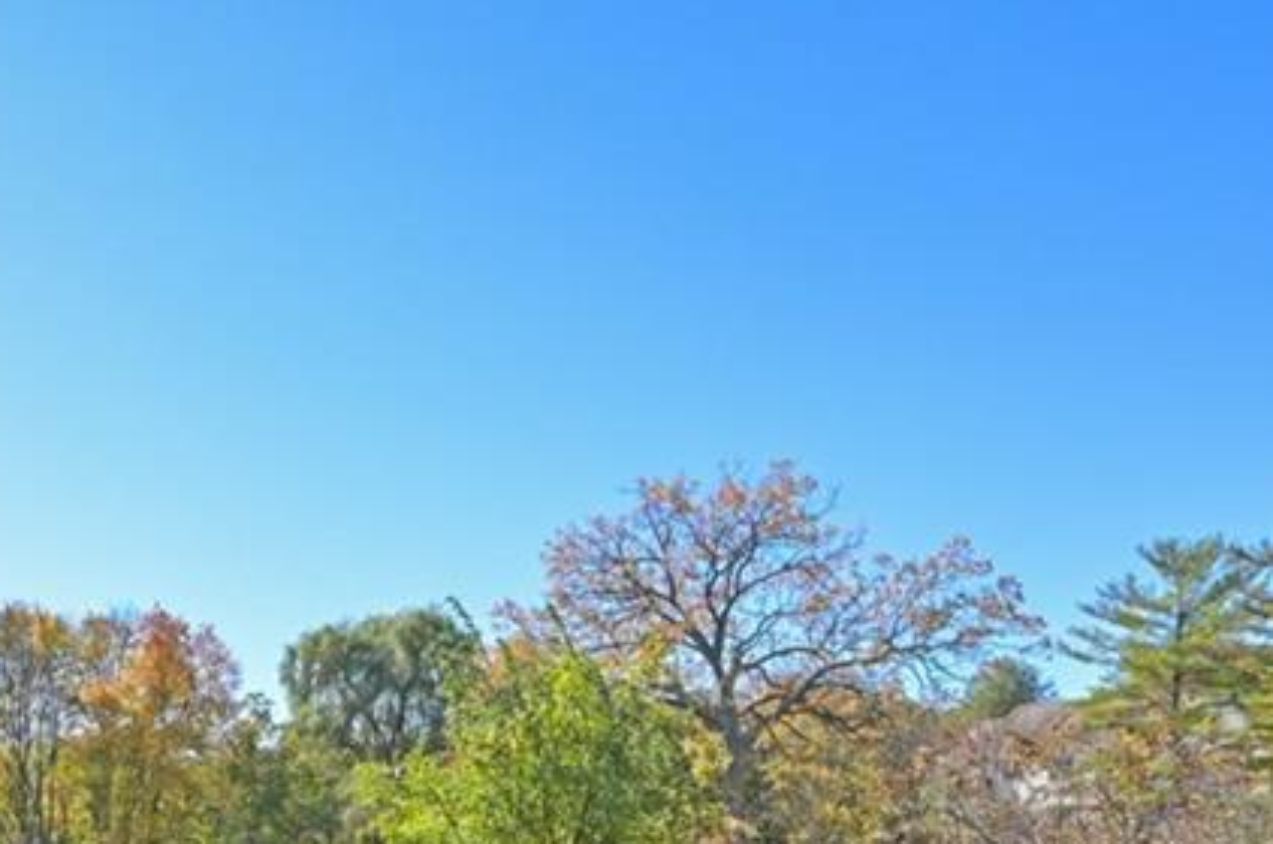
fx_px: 1200
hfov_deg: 53.0
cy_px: 876
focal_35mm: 34
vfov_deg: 34.6
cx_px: 299
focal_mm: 14
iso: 800
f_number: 8
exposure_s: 1/1250
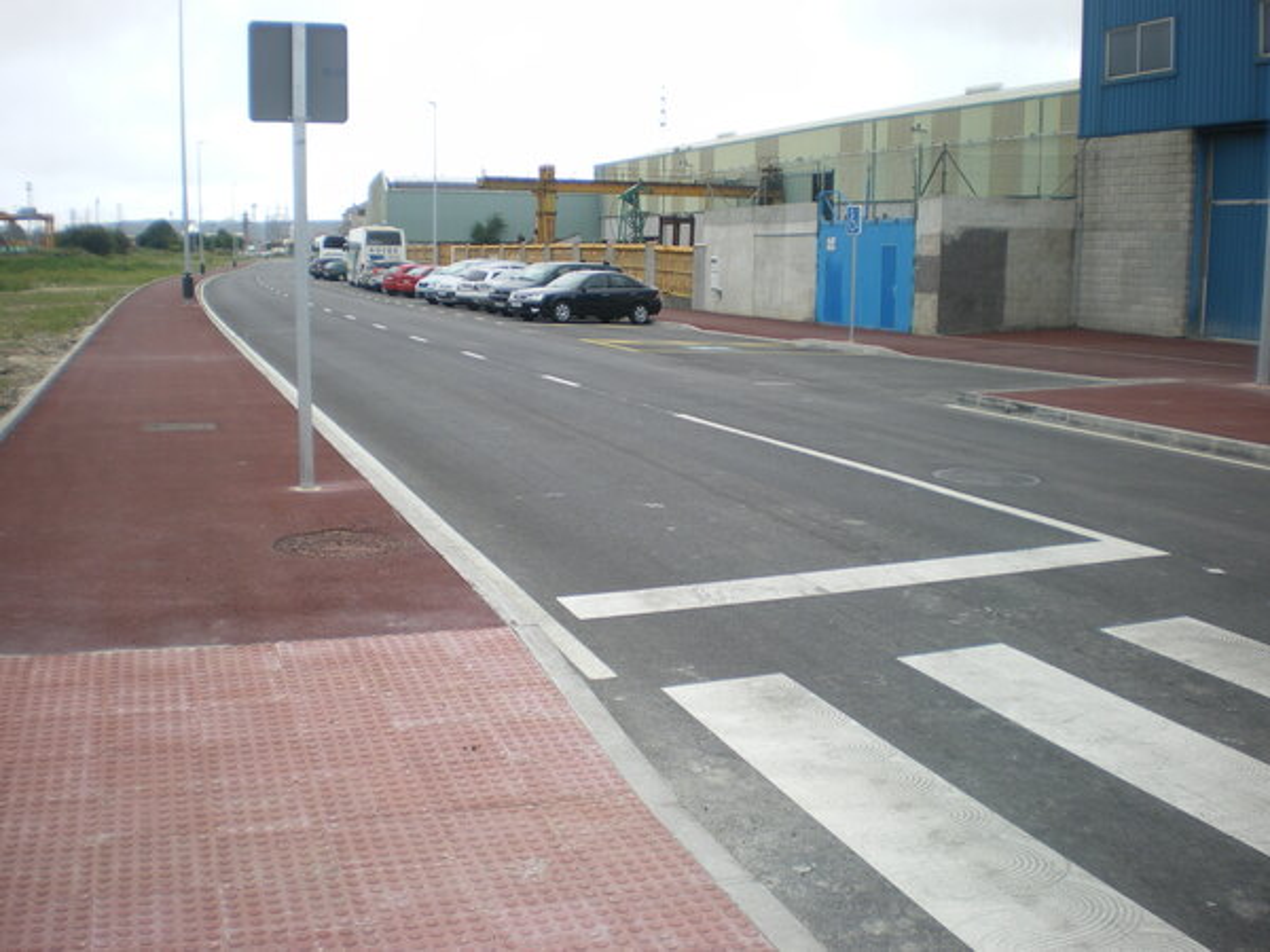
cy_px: 476
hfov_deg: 51.4
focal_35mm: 36
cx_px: 635
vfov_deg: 39.7
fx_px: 1321
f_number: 3.1
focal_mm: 6.3
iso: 50
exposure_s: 1/80
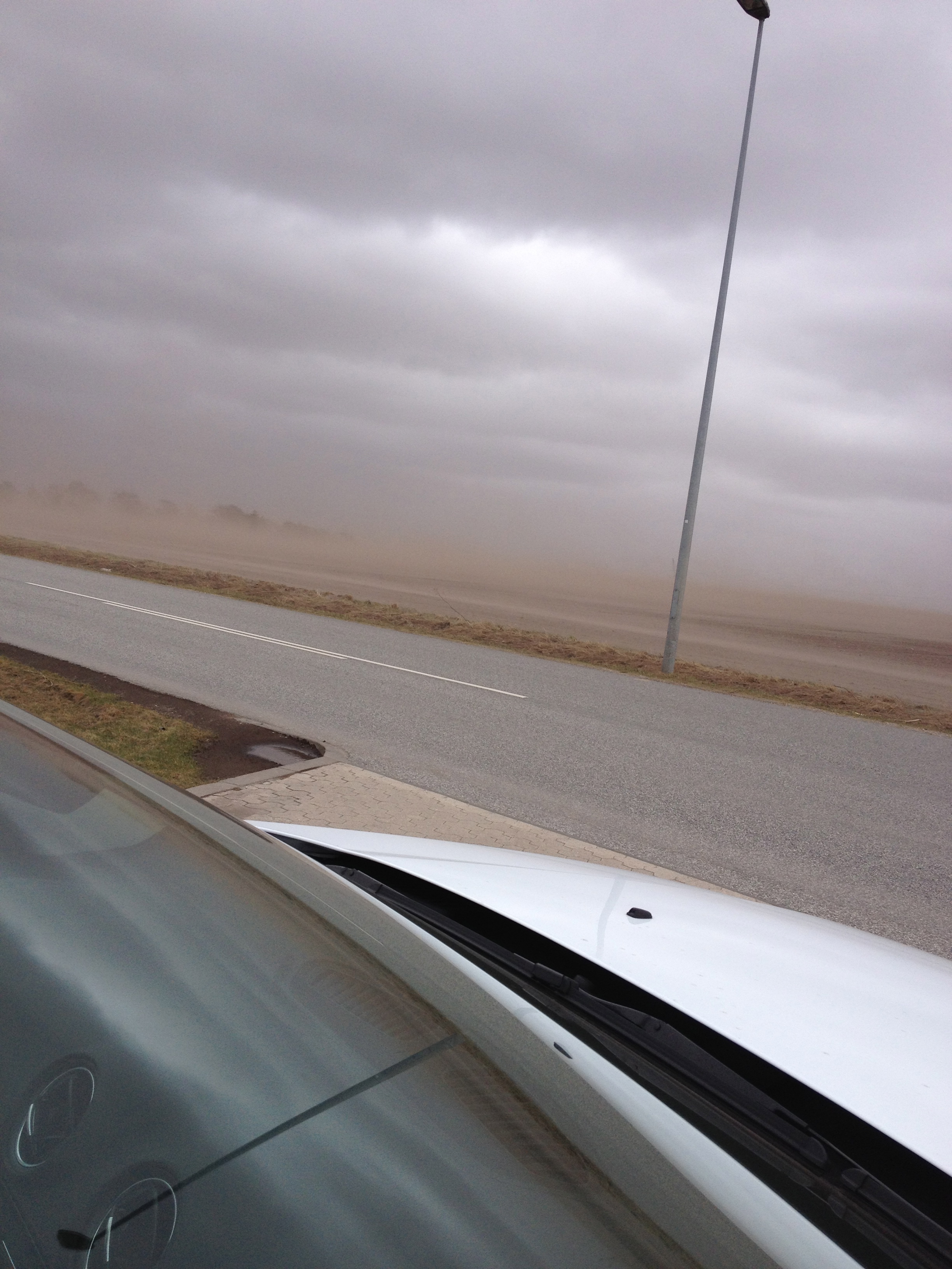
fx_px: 1283
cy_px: 634
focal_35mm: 35
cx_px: 476
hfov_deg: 40.7
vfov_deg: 52.6
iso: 50
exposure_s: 1/736
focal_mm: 4.28
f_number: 2.4
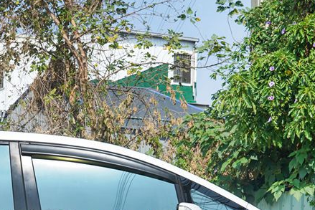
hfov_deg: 23.9
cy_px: 224
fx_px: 735
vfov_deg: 15.9
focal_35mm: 84
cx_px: 76
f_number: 8
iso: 100
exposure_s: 1/250
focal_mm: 36
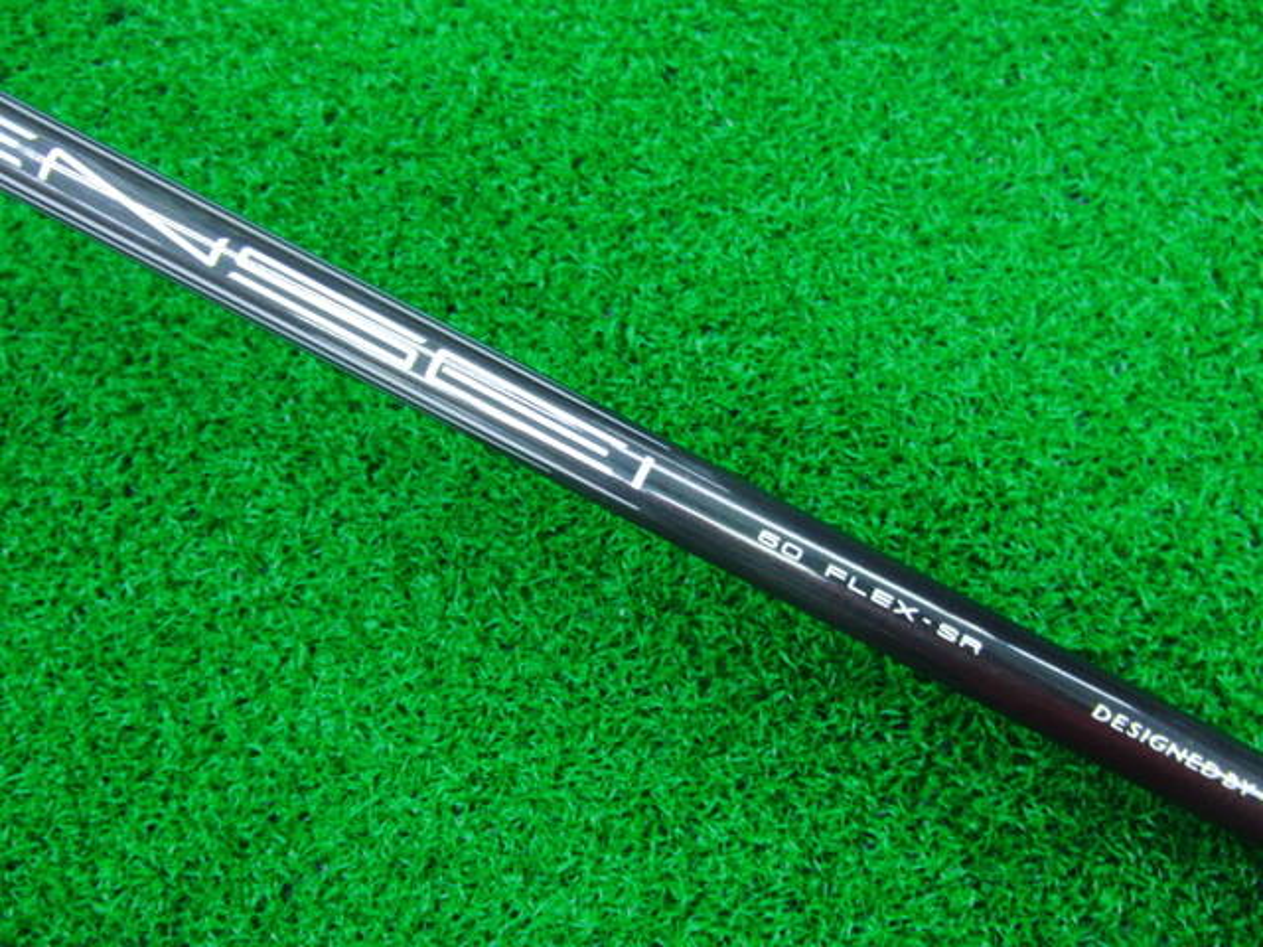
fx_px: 1350
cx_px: 632
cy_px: 474
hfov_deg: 50.1
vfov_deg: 38.7
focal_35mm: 37
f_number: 3.6
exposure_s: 1/25
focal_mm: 6.42
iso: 400
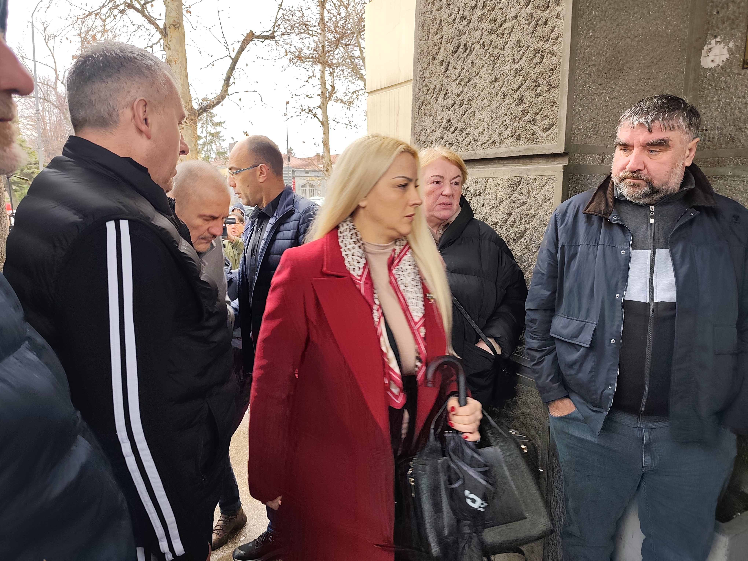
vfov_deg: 58.9
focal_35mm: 23
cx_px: 374
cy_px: 280
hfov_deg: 73.9
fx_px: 497
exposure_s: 1/78.1
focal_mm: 6.19
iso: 100
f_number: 1.65
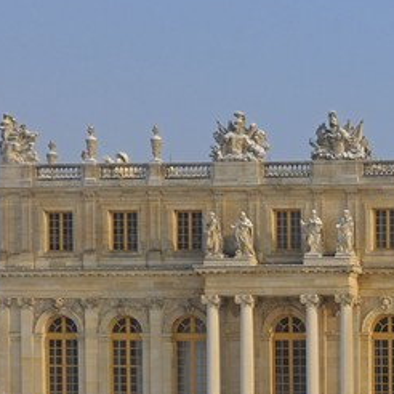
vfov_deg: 8.6
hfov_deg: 8.0
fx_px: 2563
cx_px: 1030
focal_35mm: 199
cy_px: 629
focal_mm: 36
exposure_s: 1/100
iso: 200
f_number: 18
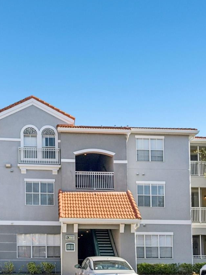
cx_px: 92
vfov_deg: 54.9
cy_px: 166
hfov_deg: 42.9
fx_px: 262
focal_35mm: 33
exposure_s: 1/1250
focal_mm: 18
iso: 400
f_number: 8
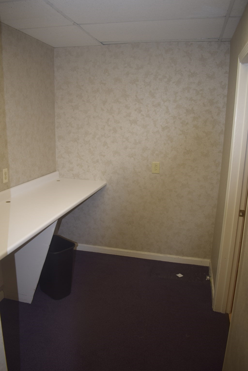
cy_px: 186
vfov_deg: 67.4
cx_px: 124
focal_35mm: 27
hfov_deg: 47.9
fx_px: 279
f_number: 3.5
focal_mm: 18
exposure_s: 1/60
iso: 360
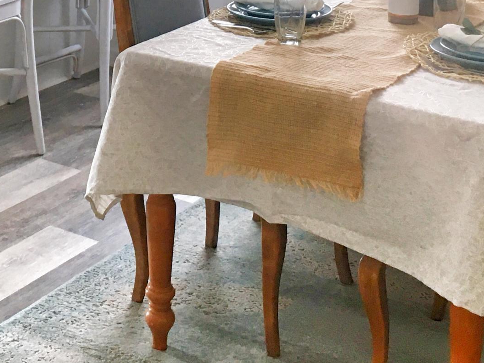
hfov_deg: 23.3
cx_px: 68
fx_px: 1147
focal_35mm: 82
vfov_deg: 16.9
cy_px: -119
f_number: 2.2
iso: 80
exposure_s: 1/30
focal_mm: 4.15
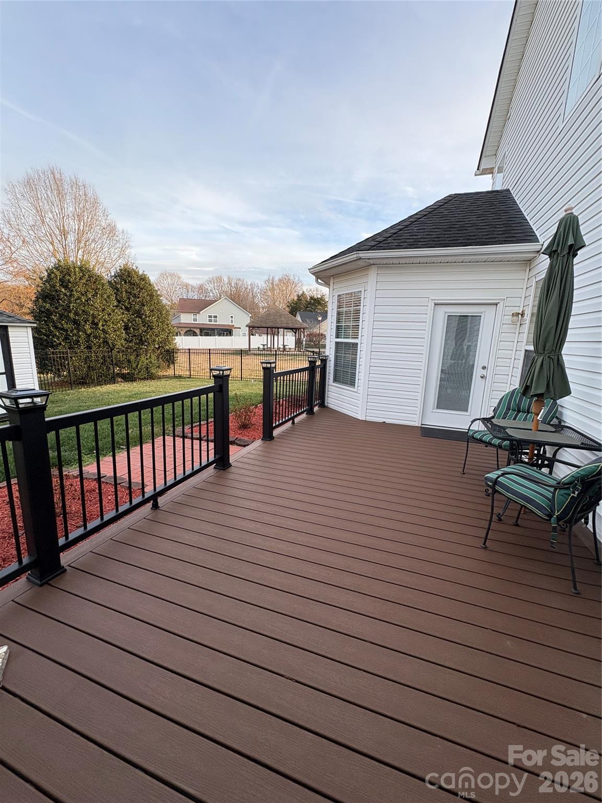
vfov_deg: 102.1
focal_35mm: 14
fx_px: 325
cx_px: 301
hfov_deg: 85.7
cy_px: 402
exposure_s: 1/181
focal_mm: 2.22
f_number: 2.2
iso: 64
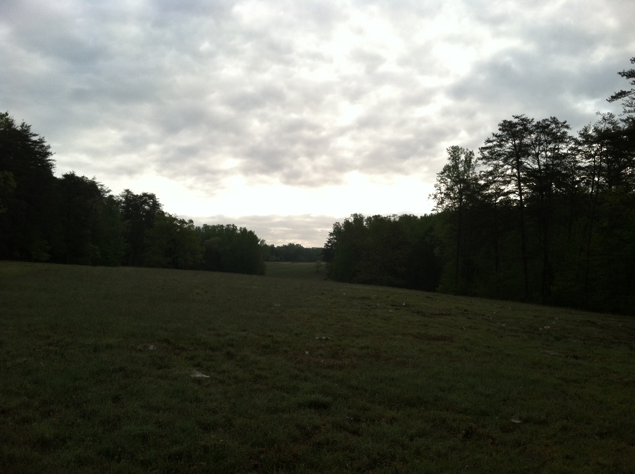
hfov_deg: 52.7
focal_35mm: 35
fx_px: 641
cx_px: 318
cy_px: 237
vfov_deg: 40.6
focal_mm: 3.85
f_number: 2.8
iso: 80
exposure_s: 1/909
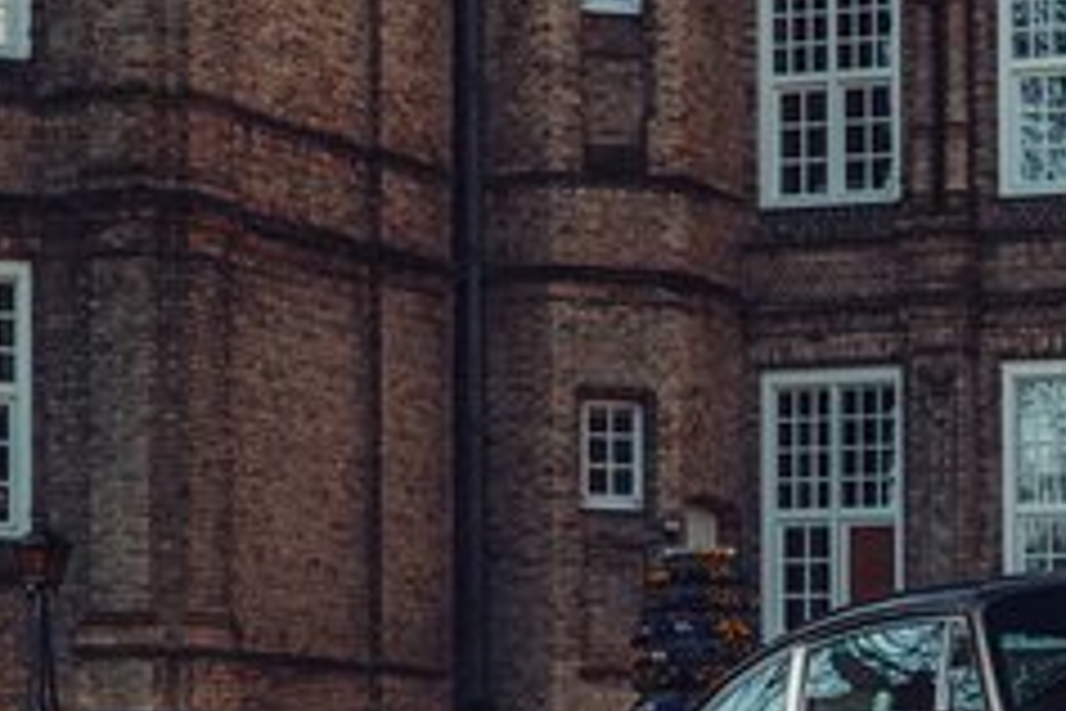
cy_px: 475
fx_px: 3642
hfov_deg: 15.9
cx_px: 1340
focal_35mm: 123
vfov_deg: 11.1
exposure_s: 1/200
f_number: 6.3
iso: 100
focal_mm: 38
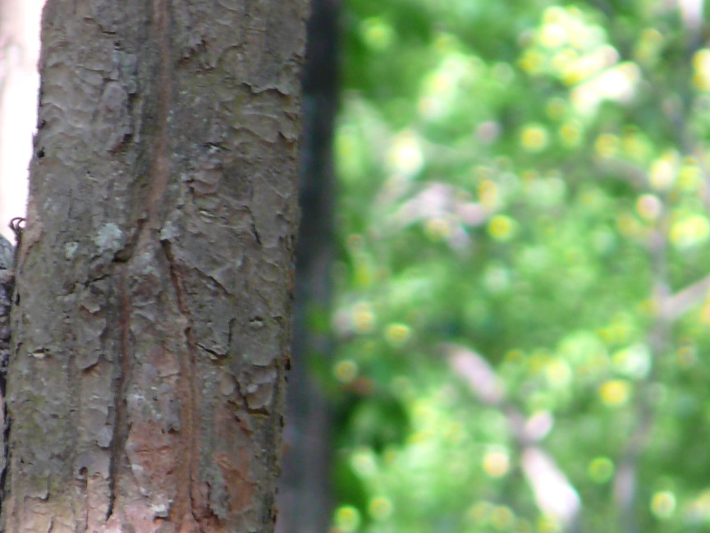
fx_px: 20411
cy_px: 245
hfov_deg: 2.0
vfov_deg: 1.5
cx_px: 165
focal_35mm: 995
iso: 100
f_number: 3.7
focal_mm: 88.8
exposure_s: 1/25
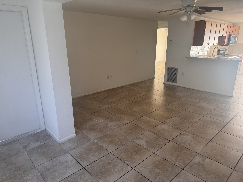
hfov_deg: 71.6
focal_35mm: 24
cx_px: 122
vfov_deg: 56.8
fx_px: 168
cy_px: 91
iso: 200
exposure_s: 1/116
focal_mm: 6.76
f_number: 1.78
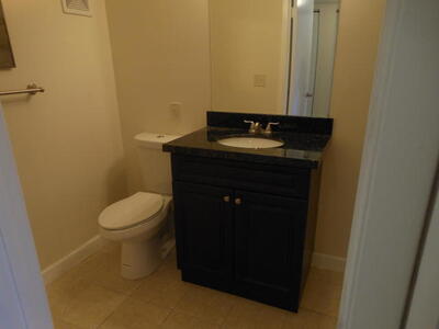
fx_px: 317
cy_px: 164
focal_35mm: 25
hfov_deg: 69.4
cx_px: 220
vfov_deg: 54.9
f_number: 3.2
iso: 200
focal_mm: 4.5
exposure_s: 1/25
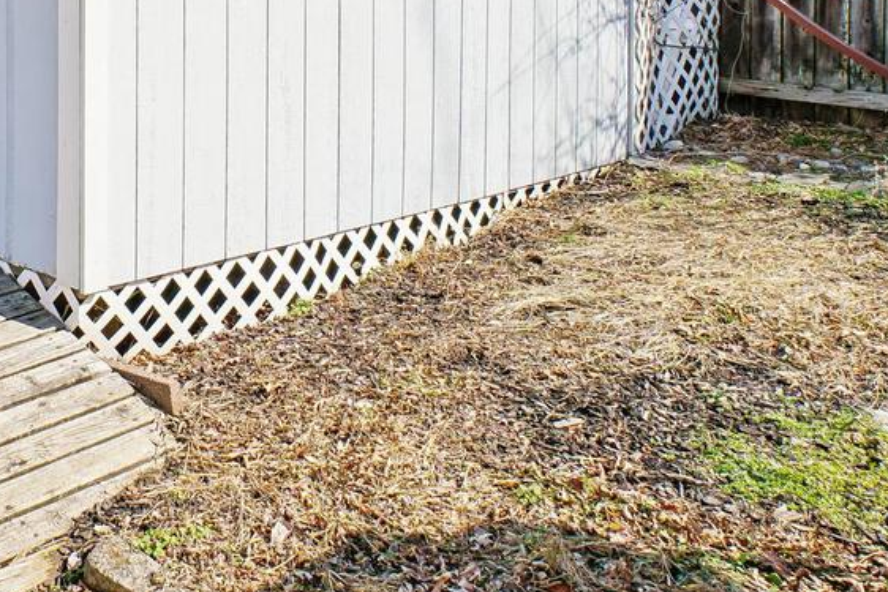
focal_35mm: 42
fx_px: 1043
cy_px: -118
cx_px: 70
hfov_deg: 41.9
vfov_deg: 27.8
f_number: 9
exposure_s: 1/125
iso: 100
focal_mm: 11
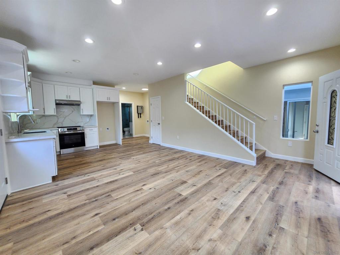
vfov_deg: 89.9
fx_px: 128
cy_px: 128
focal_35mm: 13
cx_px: 170
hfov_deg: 106.2
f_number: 2.2
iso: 160
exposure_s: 1/60
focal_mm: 2.2
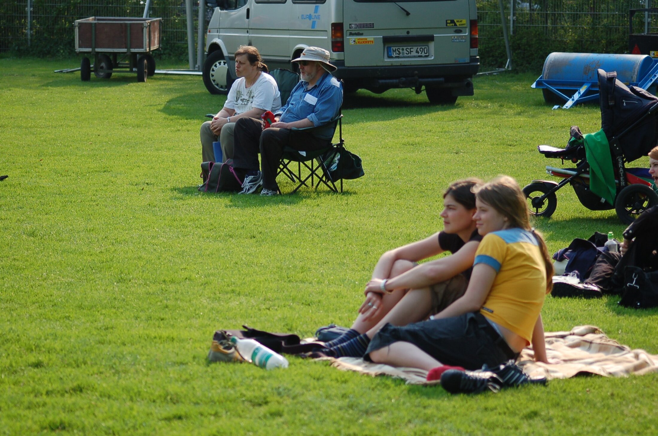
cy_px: 218
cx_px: 329
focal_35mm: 123
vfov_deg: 11.1
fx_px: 2244
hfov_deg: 16.7
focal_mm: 82
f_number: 4
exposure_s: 1/1000
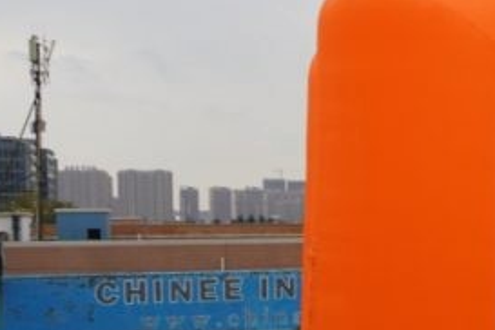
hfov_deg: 18.5
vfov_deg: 15.1
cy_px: 267
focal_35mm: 90
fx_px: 1237
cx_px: 849
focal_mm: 16
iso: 100
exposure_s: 1/80
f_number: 5
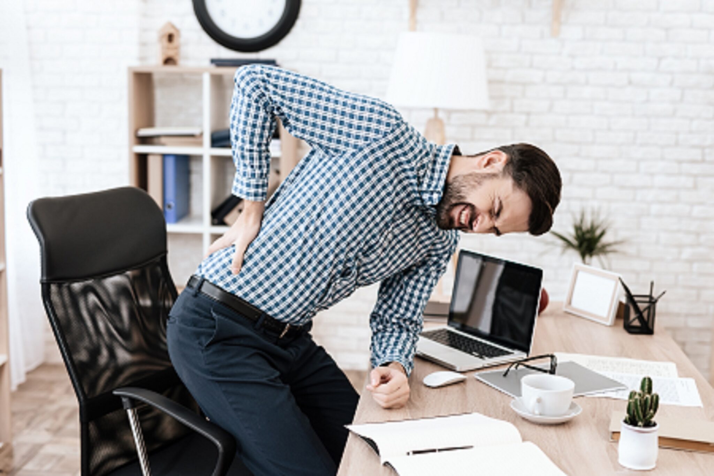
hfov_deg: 39.6
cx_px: 357
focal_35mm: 50
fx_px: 992
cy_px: 238
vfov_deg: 27.0
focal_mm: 50
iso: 400
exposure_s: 1/100
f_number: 2.5
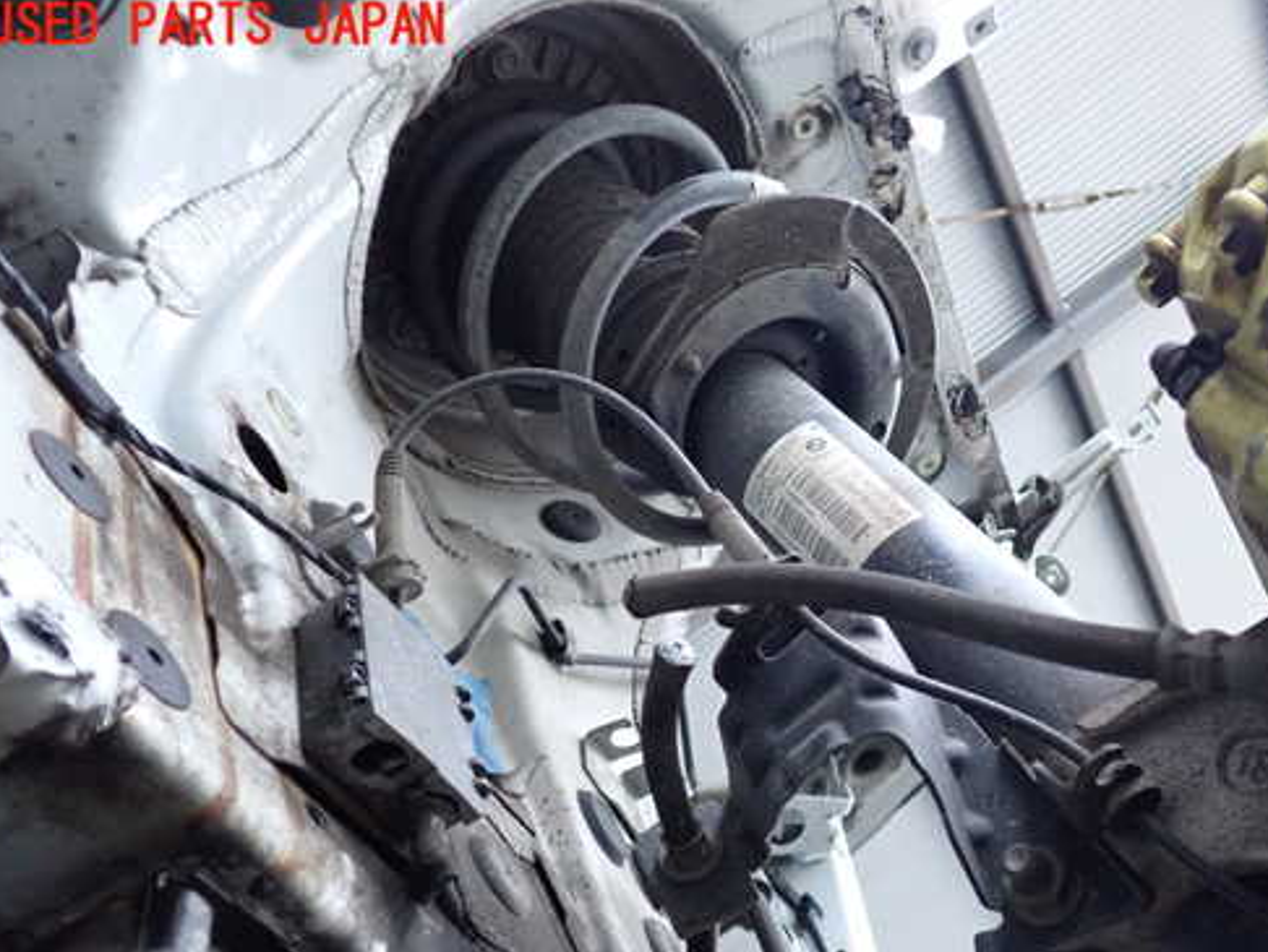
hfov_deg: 49.8
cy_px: 582
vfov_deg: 38.5
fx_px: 1356
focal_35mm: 37
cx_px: 754
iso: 1000
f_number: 2.3
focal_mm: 5.4
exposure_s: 1/125
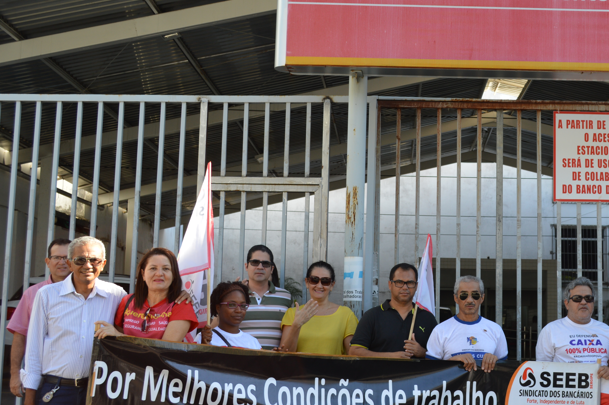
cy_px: 193
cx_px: 468
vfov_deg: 23.0
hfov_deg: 33.2
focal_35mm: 59
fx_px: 997
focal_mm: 24
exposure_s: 1/125
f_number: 5.6
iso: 110
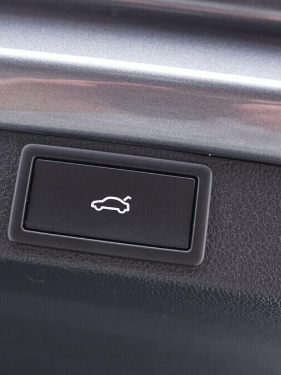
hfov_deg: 27.5
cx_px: 120
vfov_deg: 36.2
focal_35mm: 53
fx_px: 573
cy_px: 186
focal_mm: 24
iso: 400
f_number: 2.8
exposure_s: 1/40
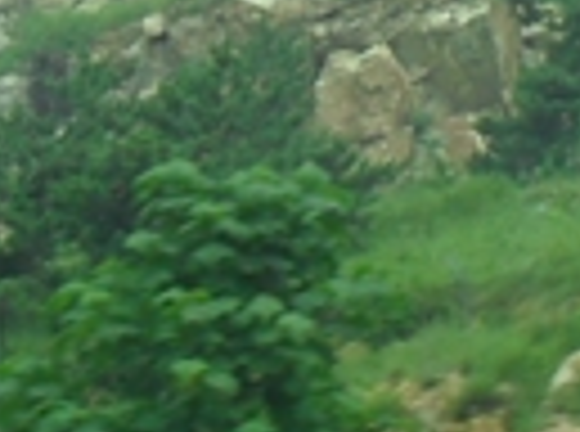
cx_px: 387
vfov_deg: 7.1
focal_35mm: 209
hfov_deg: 9.5
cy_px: 320
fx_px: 3492
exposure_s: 1/125
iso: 100
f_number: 8.4
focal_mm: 6.3
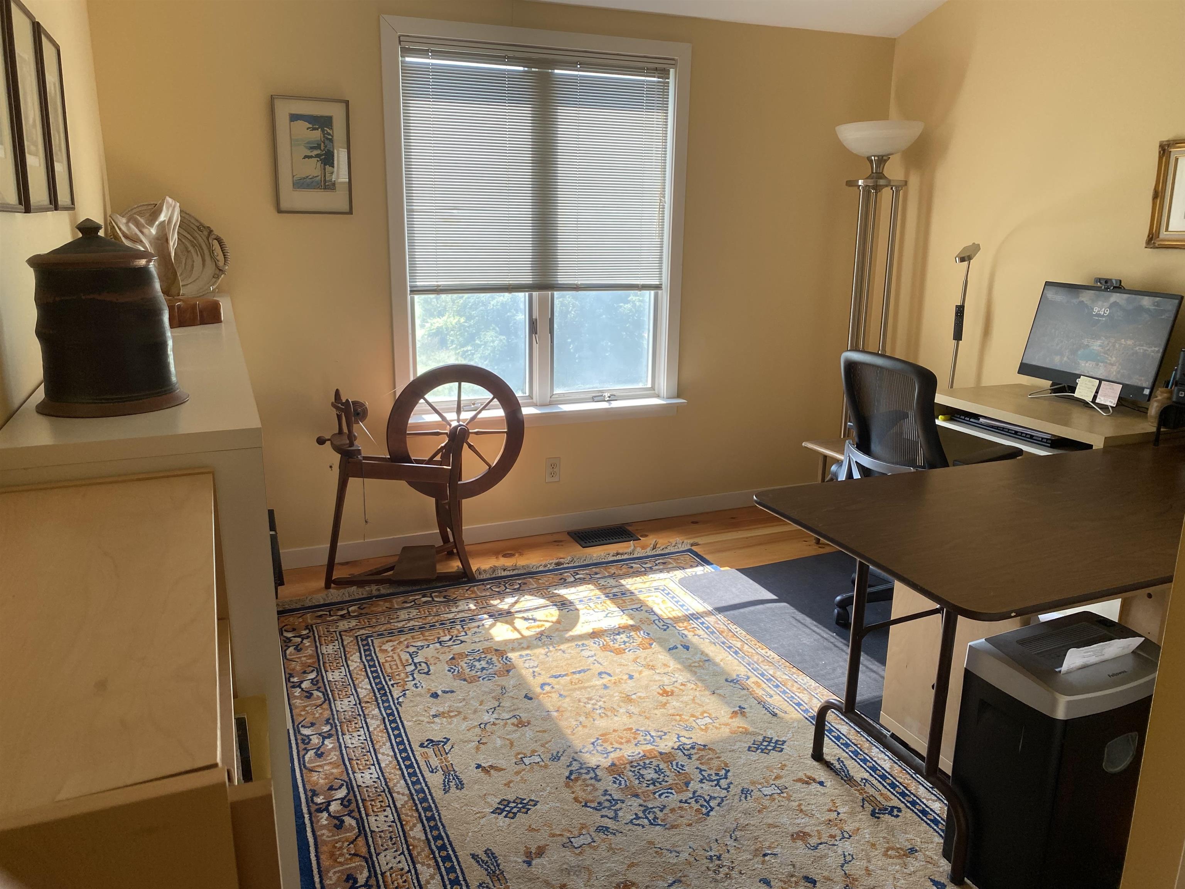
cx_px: 592
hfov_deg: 67.3
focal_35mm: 26
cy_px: 444
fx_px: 890
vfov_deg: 53.1
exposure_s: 1/121
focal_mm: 4.25
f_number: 1.8
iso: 64
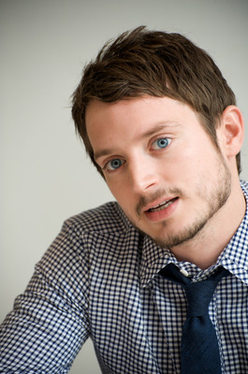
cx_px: 124
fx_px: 1505
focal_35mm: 145
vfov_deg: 14.2
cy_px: 187
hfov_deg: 9.4
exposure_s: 1/60
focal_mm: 145
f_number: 5
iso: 500
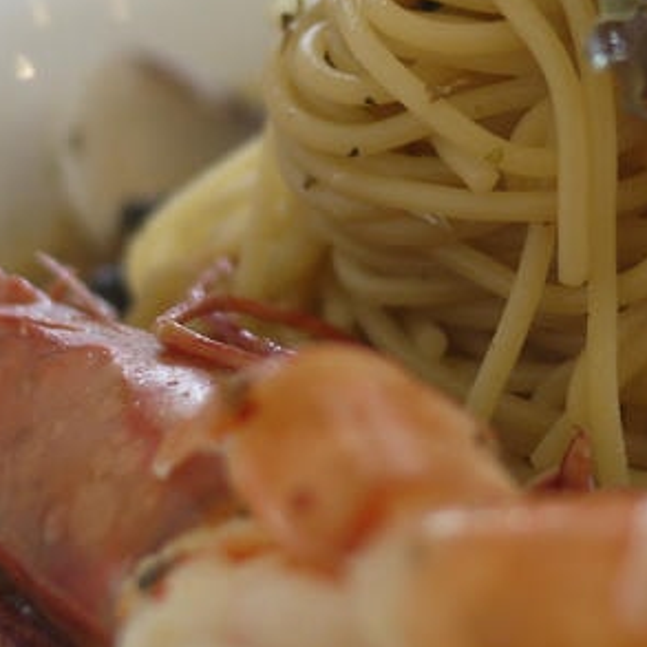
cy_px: 303
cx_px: 704
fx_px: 3066
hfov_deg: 11.9
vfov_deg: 12.0
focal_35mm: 145
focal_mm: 20
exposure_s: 1/80
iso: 160
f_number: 1.7
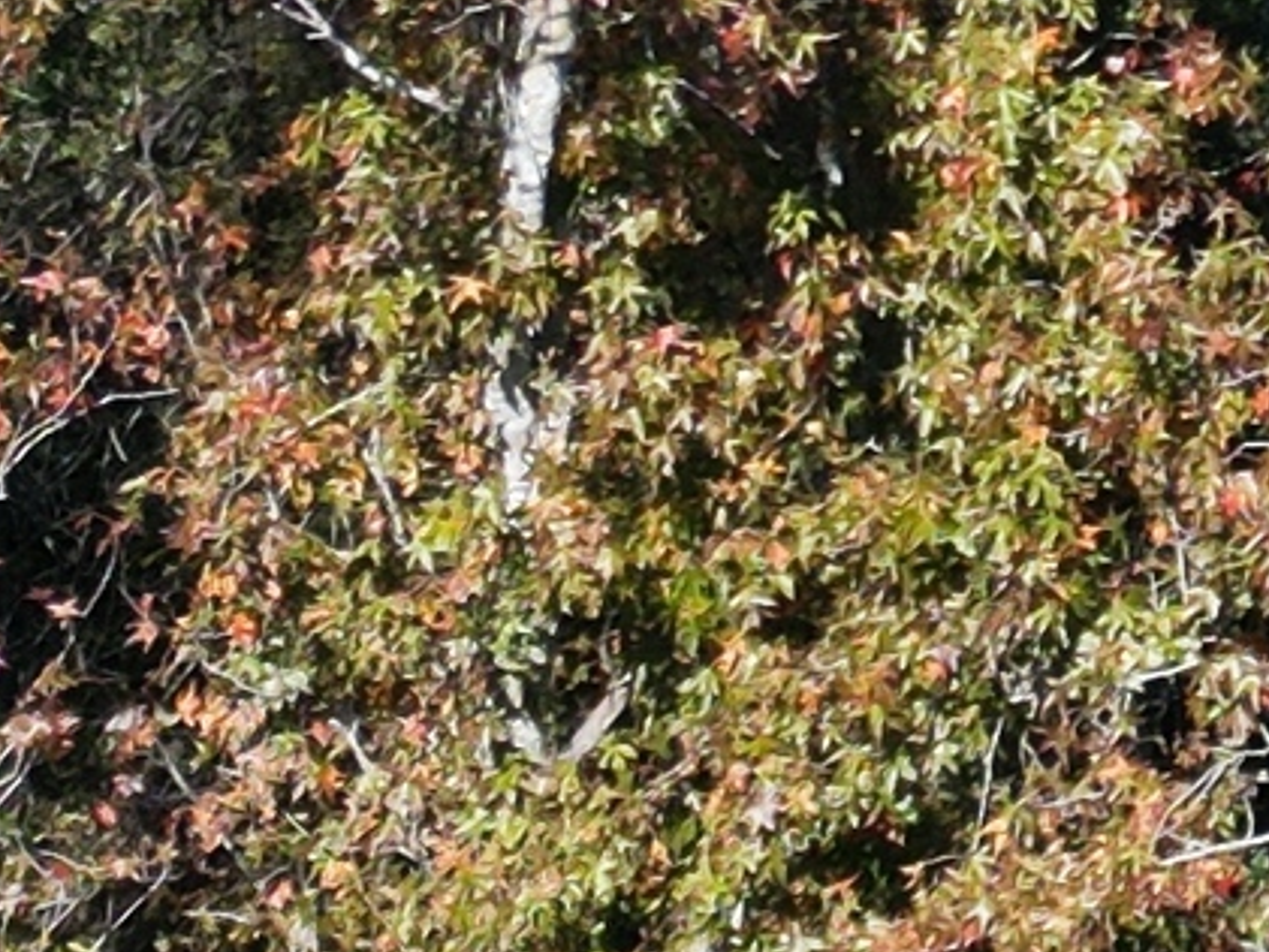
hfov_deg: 10.3
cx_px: 2637
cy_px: -1729
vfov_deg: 7.6
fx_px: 6417
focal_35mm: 175
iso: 140
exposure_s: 1/2500
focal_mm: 6.72
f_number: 1.7
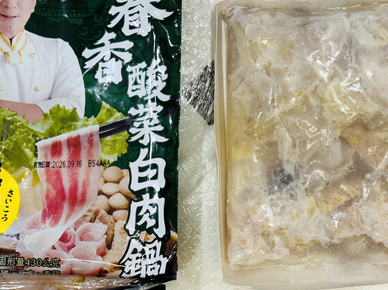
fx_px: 807
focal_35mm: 72
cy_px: 120
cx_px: 181
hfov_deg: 27.0
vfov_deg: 20.4
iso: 125
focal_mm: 6.86
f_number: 1.78
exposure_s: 1/120
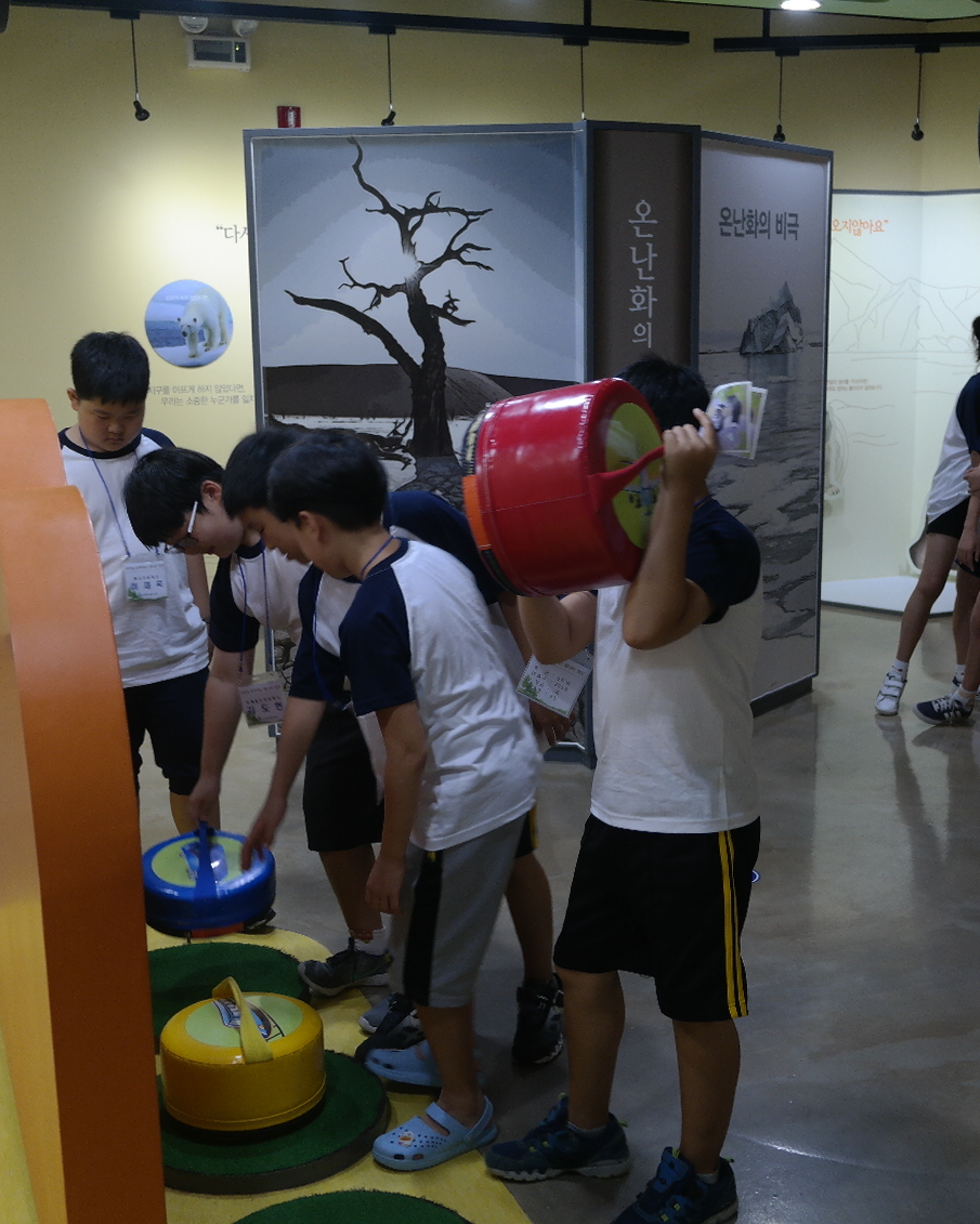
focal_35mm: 43
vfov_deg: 42.9
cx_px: 582
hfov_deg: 34.8
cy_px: 613
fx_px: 1559
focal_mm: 20
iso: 400
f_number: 3.5
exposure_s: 1/40
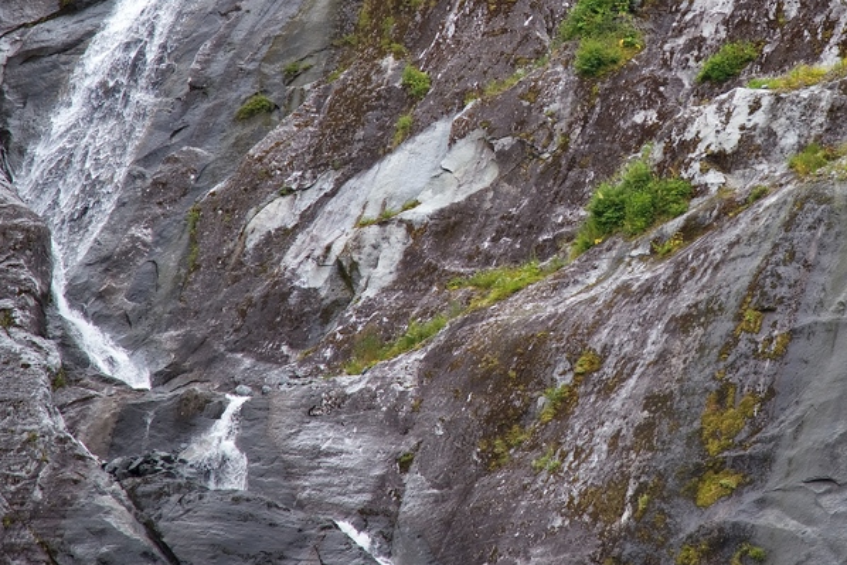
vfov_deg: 5.3
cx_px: 680
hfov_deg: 8.0
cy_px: 78
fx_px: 6048
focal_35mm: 257
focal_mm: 120
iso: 180
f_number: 4
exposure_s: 1/250
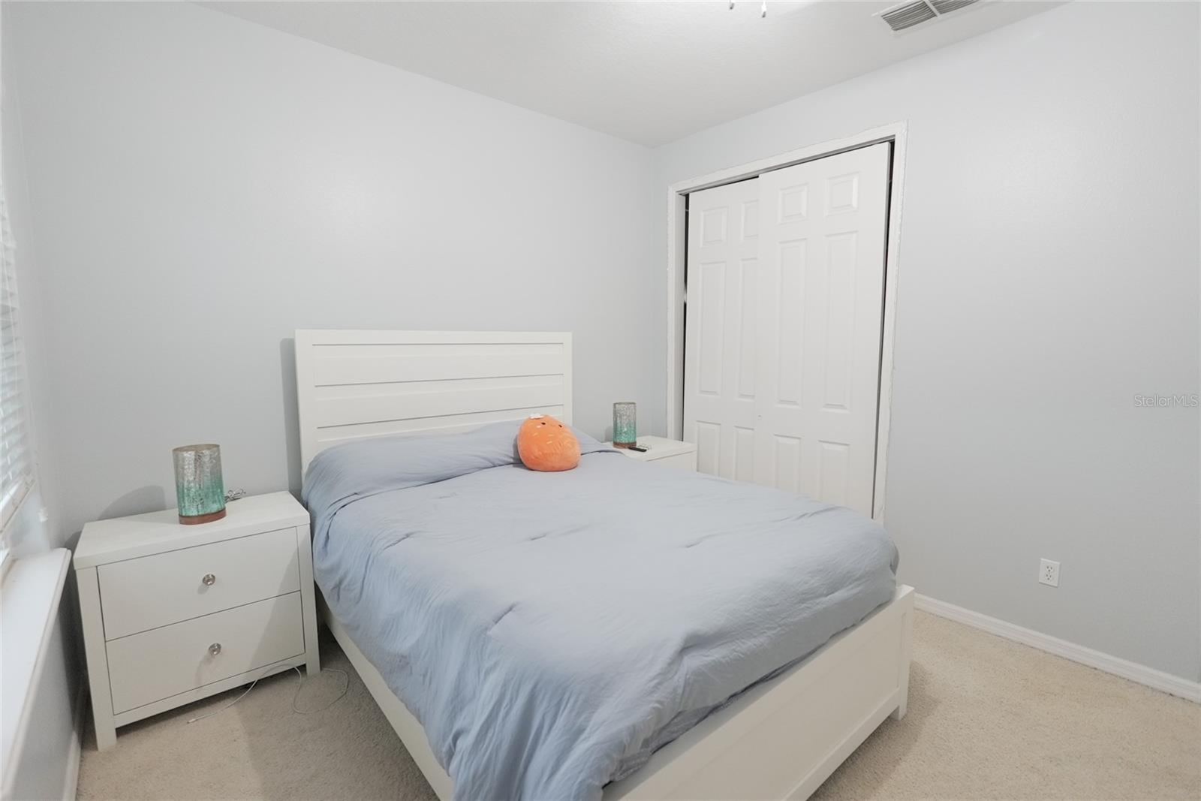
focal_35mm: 16
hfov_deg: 96.7
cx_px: 600
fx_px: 534
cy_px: 400
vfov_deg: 73.8
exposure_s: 1/30
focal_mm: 11
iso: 640
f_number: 1.8
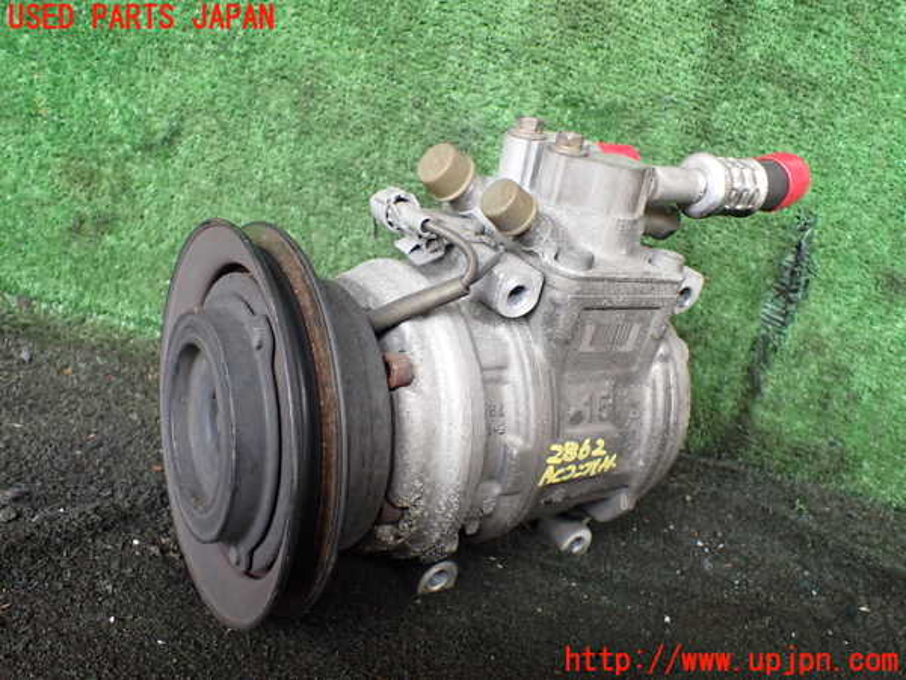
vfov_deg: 46.8
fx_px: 785
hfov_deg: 60.0
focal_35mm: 30
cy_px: 340
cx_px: 453
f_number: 2.3
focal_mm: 5.4
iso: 400
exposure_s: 1/125
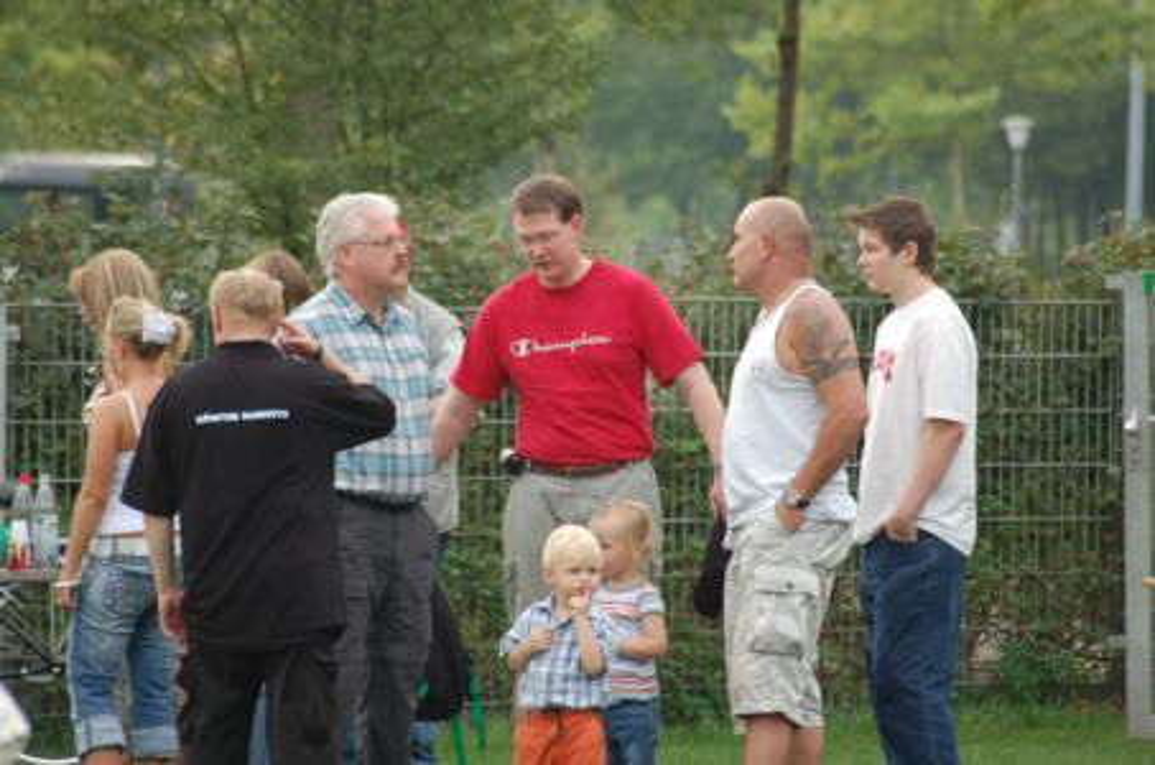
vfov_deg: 6.1
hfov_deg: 9.2
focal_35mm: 225
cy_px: 382
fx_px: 7204
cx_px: 578
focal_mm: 150
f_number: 4.5
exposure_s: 1/500
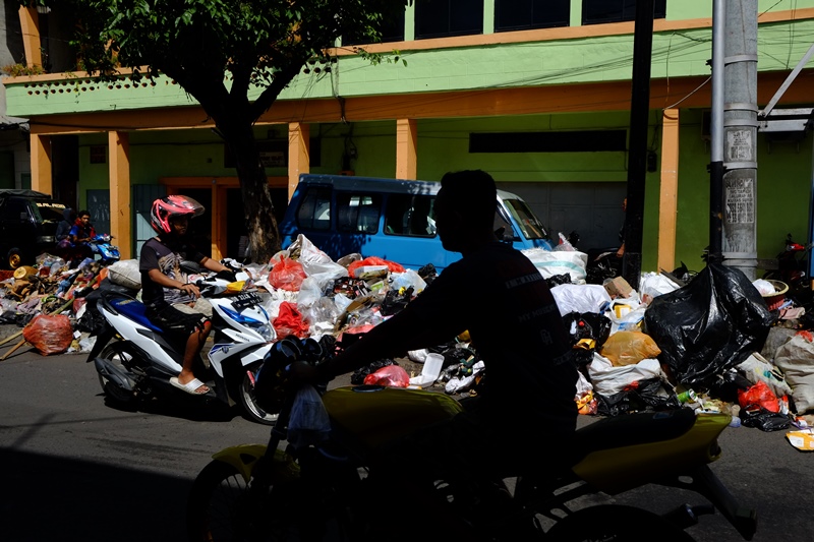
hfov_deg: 54.4
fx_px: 791
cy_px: 271
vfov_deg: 37.8
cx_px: 407
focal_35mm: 35
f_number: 5.6
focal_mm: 23
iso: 400
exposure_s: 1/2700
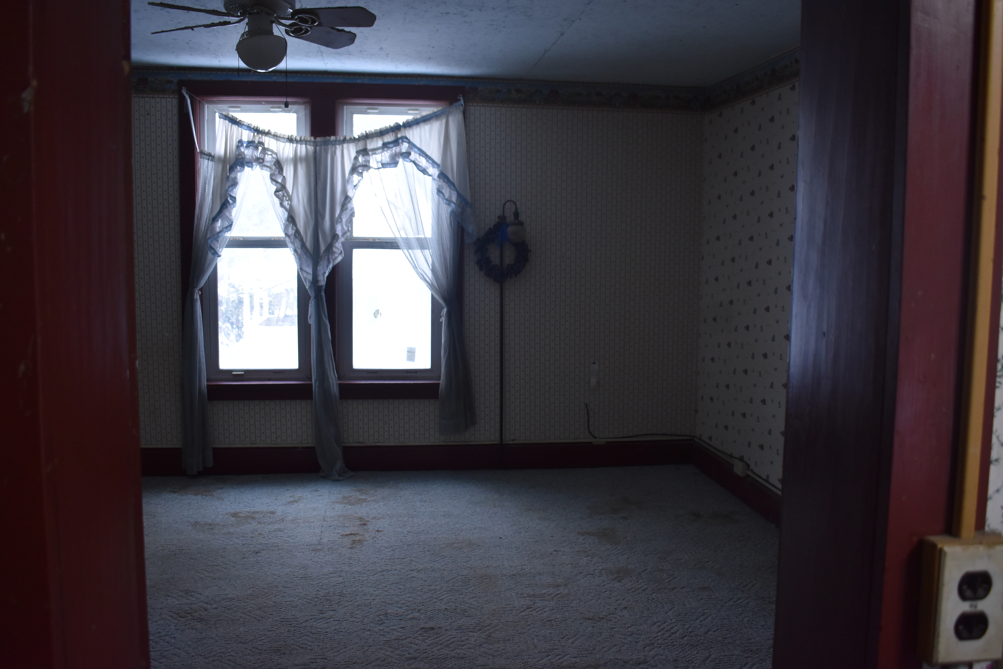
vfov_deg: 40.0
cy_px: 334
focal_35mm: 33
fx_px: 920
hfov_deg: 57.2
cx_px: 502
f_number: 3.8
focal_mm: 22
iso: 900
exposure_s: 1/60
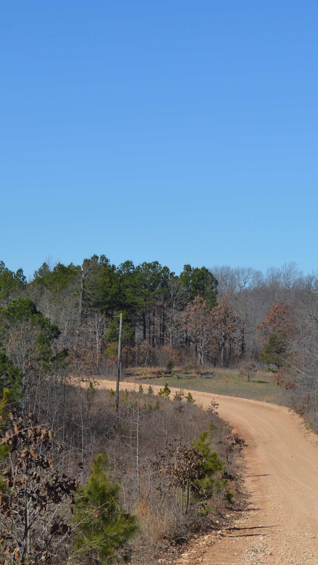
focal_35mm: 105
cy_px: 282
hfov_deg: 11.5
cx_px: 249
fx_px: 1574
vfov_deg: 20.4
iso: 100
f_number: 8
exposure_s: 1/250
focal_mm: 44
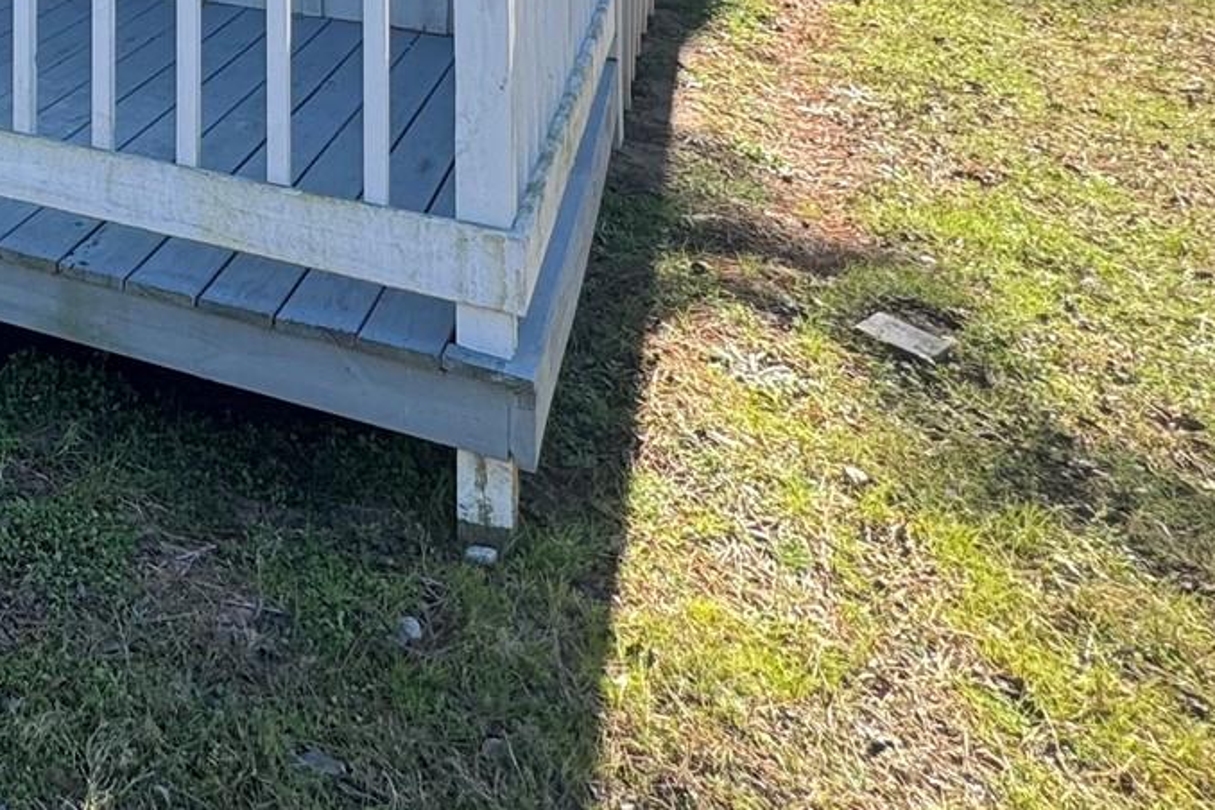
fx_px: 1485
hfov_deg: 35.2
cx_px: -240
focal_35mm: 44
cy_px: -392
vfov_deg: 24.2
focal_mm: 2.22
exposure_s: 1/296
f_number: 2.2
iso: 40
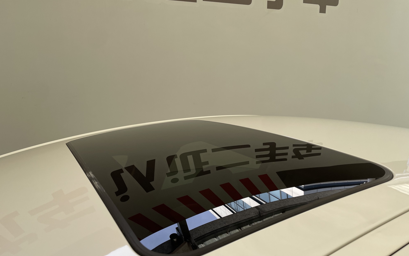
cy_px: 152
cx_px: 203
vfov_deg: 44.3
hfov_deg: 66.5
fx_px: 312
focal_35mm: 28
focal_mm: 4.2
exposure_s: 1/678
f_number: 1.6
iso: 32
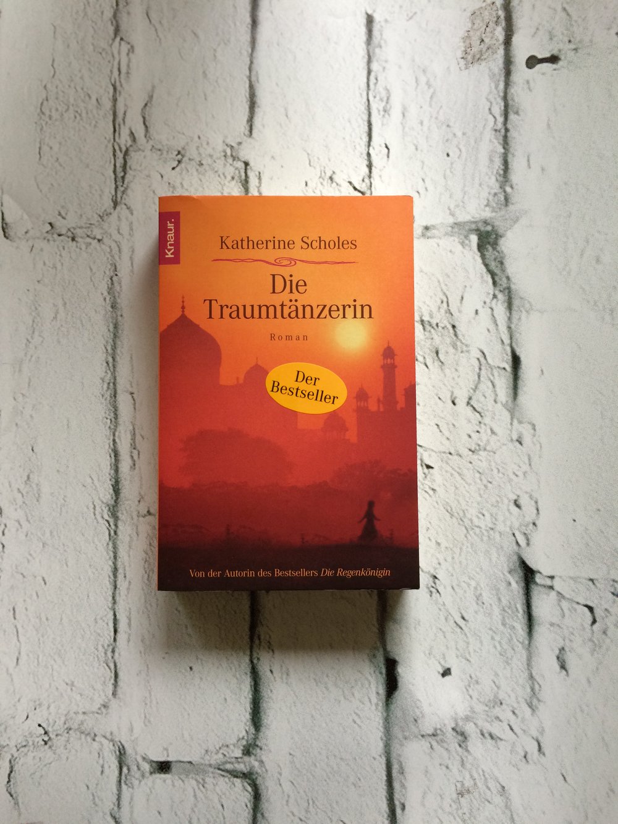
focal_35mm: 29
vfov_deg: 61.7
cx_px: 309
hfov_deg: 48.2
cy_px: 412
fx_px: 690
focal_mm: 4.15
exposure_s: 1/33
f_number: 2.2
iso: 100
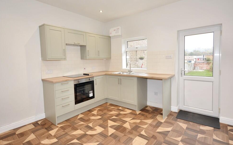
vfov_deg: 71.1
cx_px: 115
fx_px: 102
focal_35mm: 16
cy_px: 65
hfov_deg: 97.8
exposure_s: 1/60
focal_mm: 10
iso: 400
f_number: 4
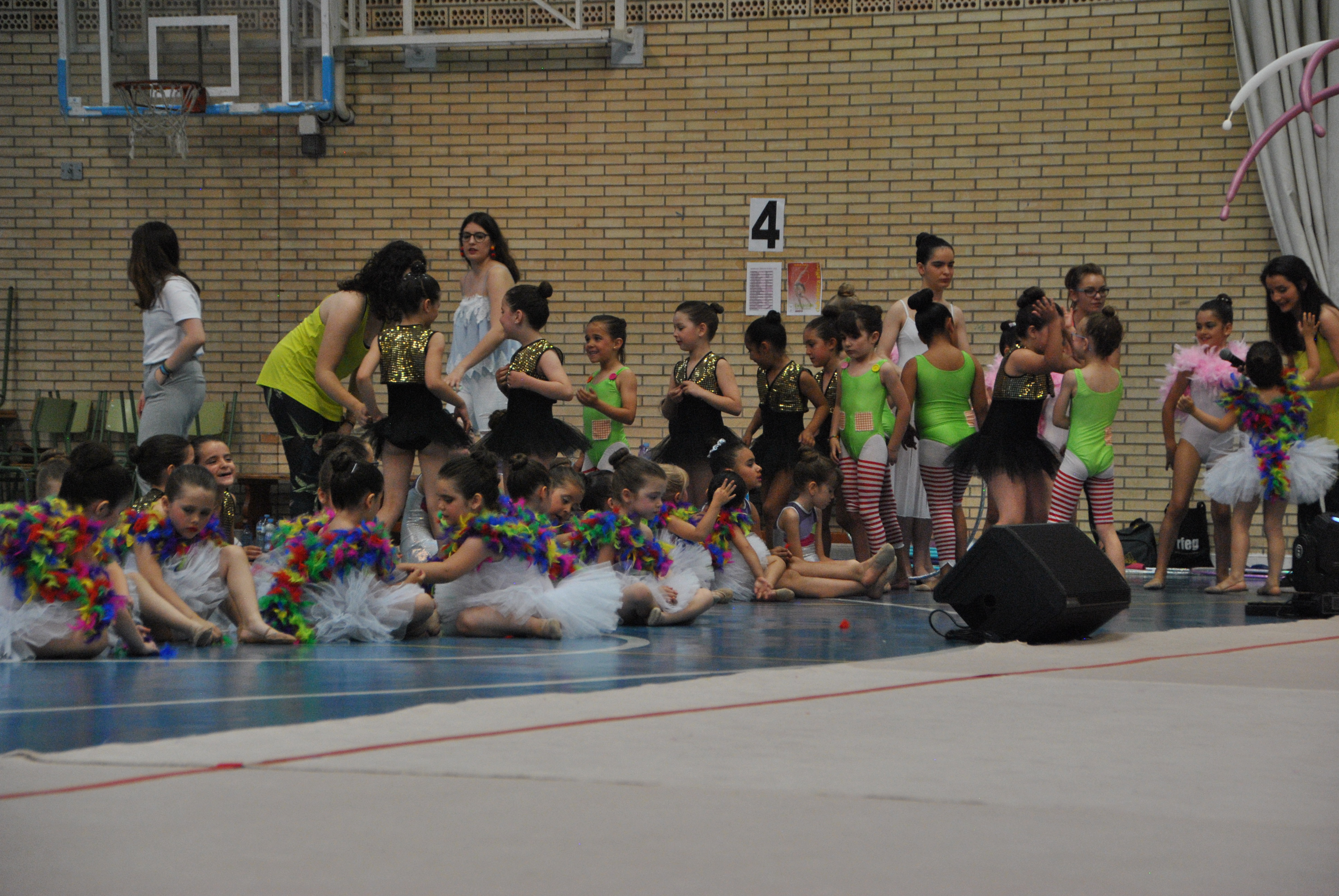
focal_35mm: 112
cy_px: 448
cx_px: 670
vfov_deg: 12.2
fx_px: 4189
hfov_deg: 18.2
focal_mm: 75
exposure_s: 1/200
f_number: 5.3
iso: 800
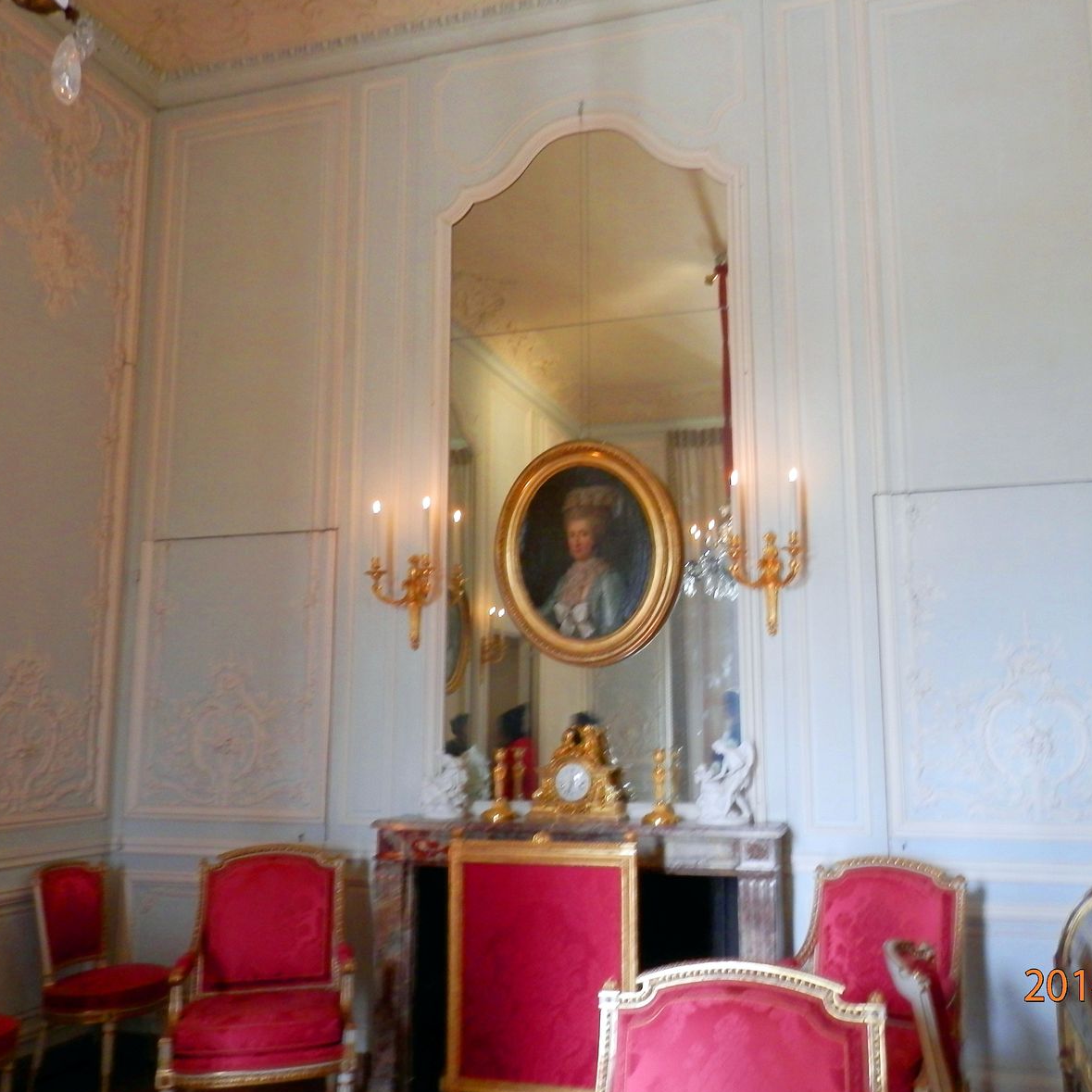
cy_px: 548
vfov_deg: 54.0
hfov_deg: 53.9
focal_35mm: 30
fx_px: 1071
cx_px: 599
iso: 200
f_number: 3
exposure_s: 1/8
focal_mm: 4.5
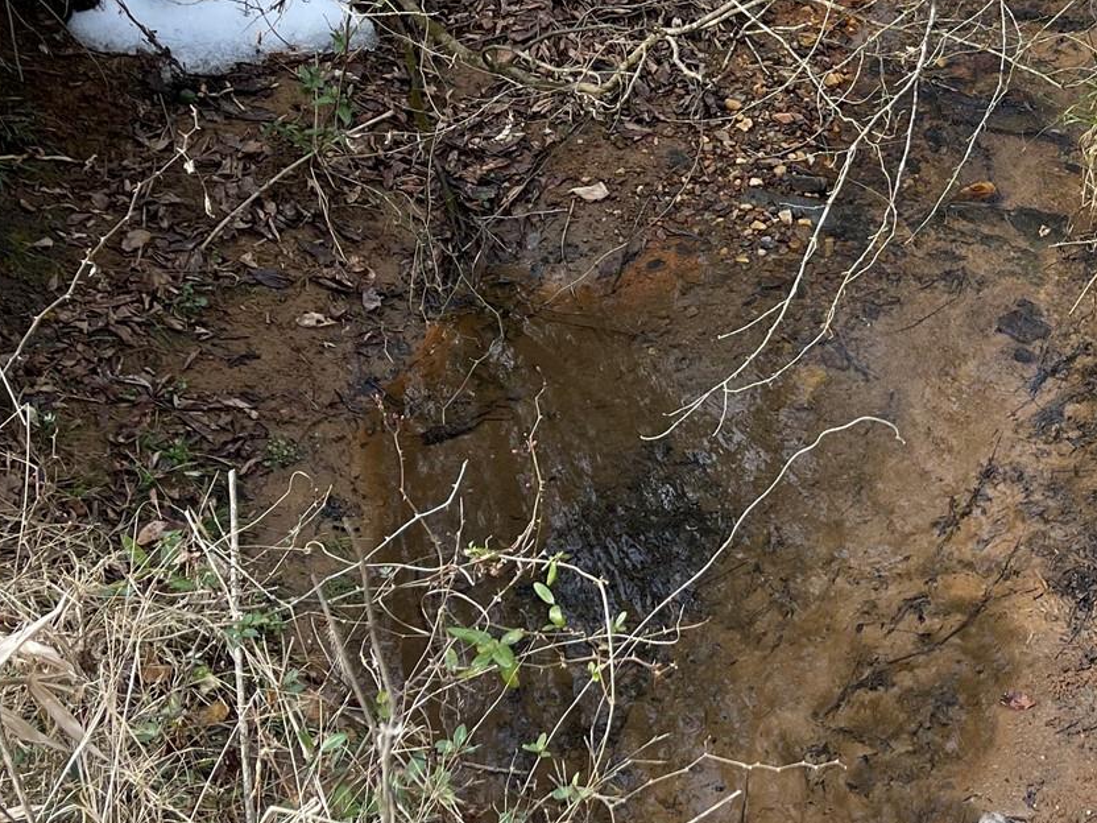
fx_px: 2028
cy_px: 220
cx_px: 952
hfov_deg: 29.2
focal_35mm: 64
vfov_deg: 22.7
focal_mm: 5.1
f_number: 1.6
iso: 32
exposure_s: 1/452
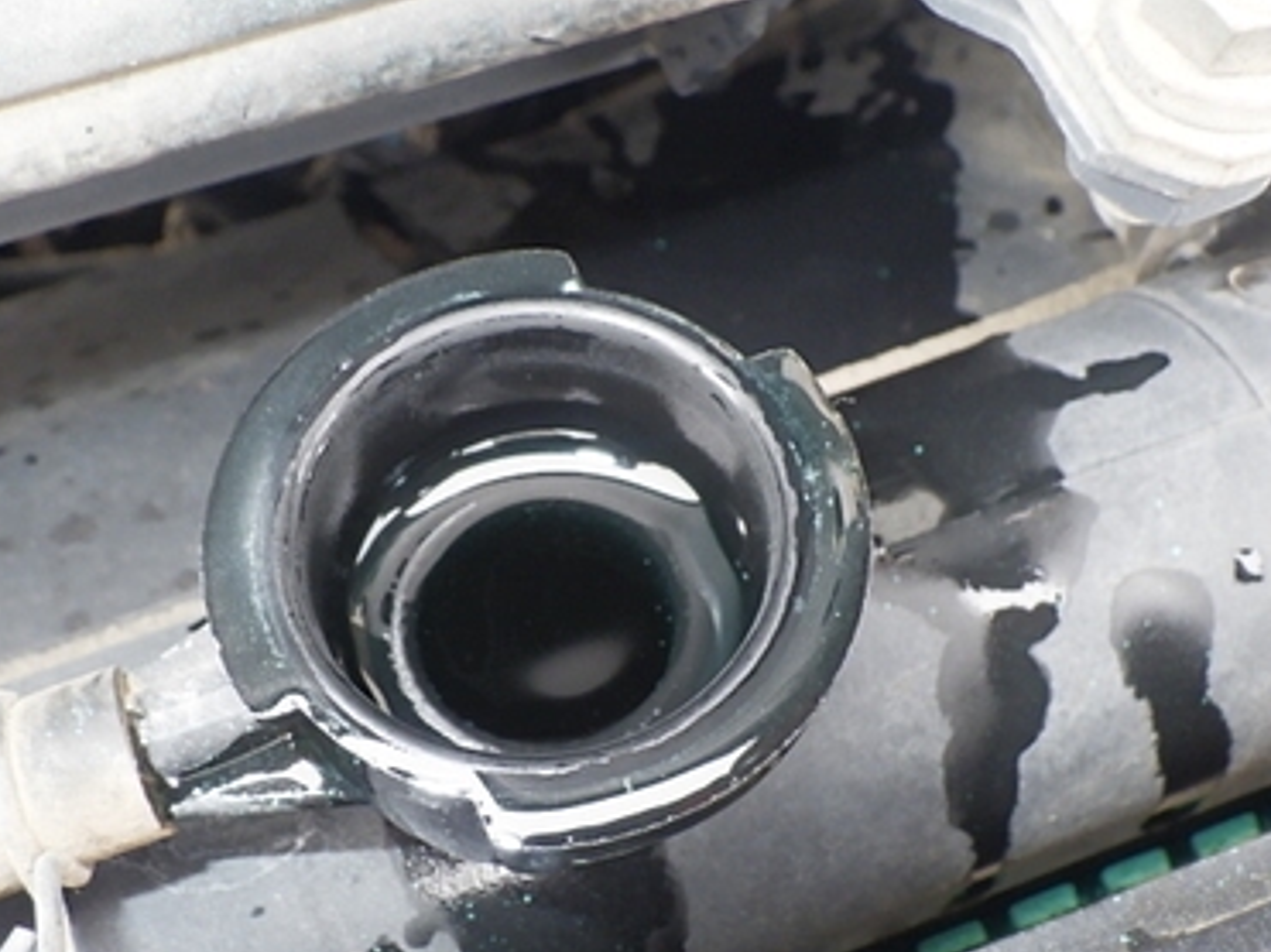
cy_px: 592
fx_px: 1615
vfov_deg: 32.7
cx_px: 576
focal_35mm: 44
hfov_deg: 42.9
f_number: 4.6
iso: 400
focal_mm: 6.1
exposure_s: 1/50
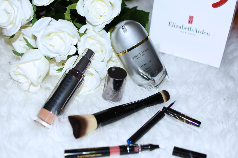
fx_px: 347
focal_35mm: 52
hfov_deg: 37.9
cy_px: 79
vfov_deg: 25.8
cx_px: 119
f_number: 2.8
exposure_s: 1/60
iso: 100
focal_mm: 35
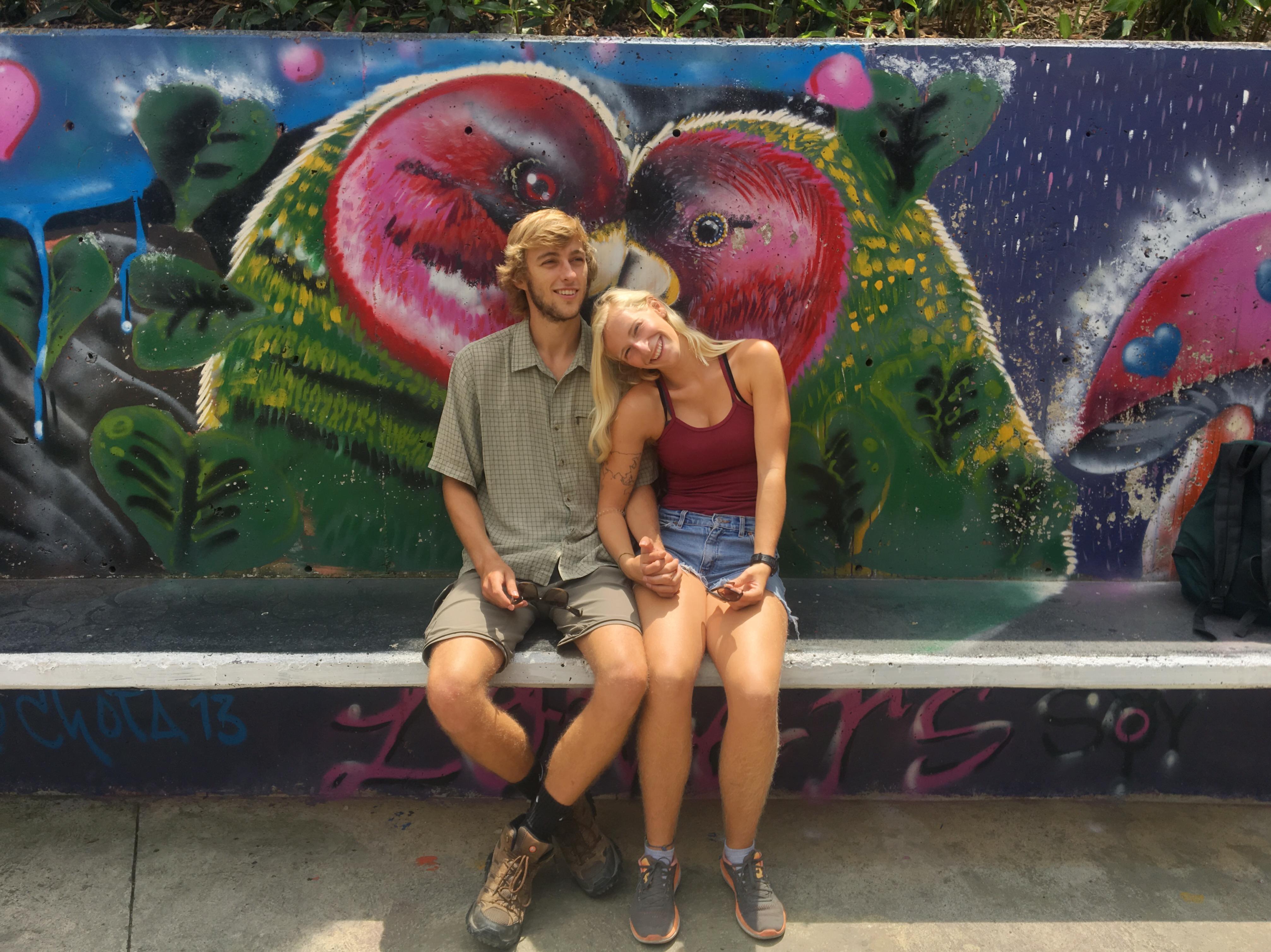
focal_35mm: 29
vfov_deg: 48.2
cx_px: 636
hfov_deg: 61.7
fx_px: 1065
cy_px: 476
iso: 25
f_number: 2.2
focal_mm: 4.15
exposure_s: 1/1972
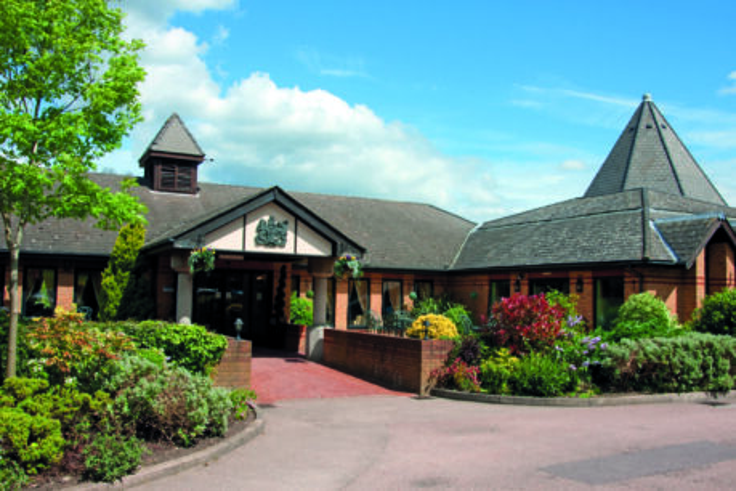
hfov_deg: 57.2
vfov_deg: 40.0
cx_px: 368
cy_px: 246
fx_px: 675
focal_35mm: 33
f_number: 11
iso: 100
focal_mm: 22
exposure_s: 1/200
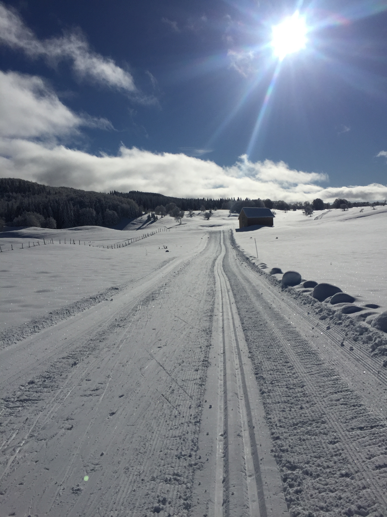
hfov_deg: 48.2
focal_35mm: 29
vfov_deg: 61.7
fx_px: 432
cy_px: 258
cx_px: 194
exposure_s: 1/20000
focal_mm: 4.15
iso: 32
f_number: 2.2
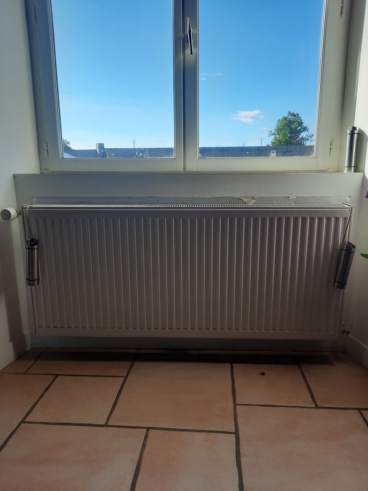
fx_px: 354
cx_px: 184
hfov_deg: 54.9
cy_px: 246
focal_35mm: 25
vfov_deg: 69.4
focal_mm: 4.6
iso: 32
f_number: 2
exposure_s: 1/307
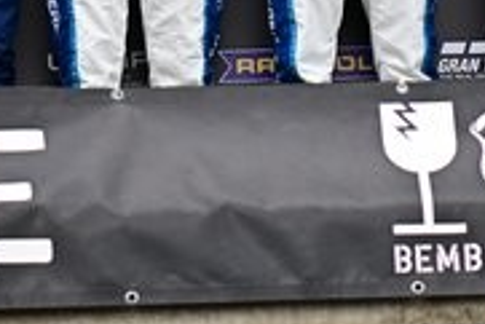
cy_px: -376
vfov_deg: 2.6
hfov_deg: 3.9
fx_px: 7132
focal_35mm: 529
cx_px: 347
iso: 200
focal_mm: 120
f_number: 2.8
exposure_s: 1/500
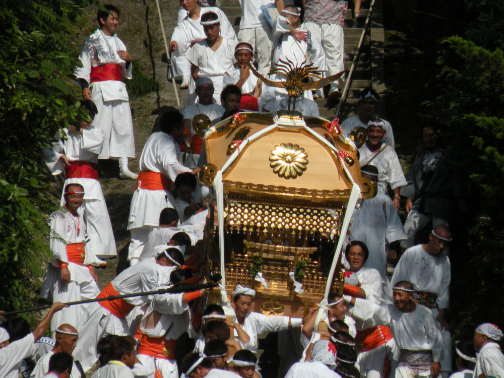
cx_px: 252
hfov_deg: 4.1
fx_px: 7076
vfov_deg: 3.1
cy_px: 189
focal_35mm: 486
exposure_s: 1/483
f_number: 7.1
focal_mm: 84.2
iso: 64
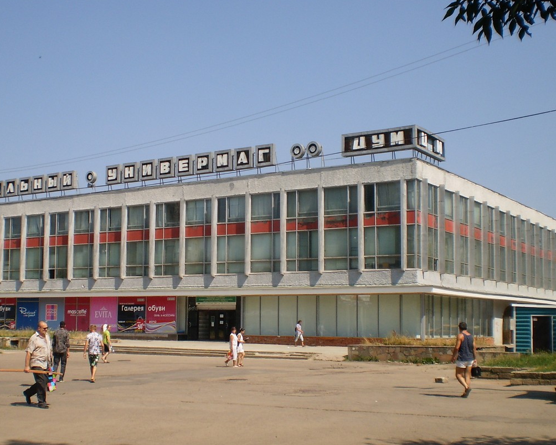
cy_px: 248
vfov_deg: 30.8
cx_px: 225
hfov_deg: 37.9
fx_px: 806
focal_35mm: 49
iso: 64
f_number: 4.6
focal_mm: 6.3
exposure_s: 1/1000
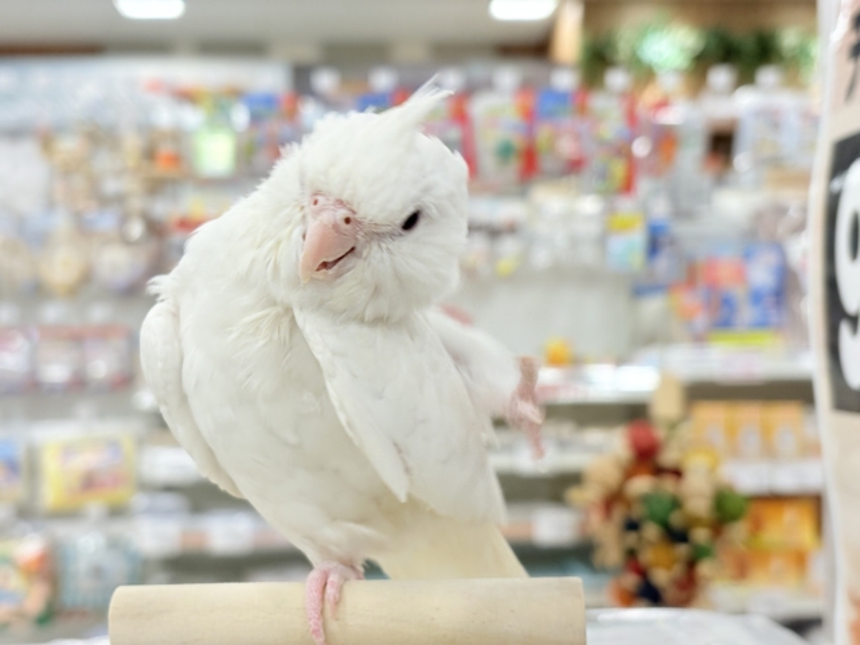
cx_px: 430
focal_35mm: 52
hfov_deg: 36.8
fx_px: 1292
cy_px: 322
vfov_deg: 28.0
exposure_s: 1/100
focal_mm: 5.96
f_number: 1.6
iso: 100
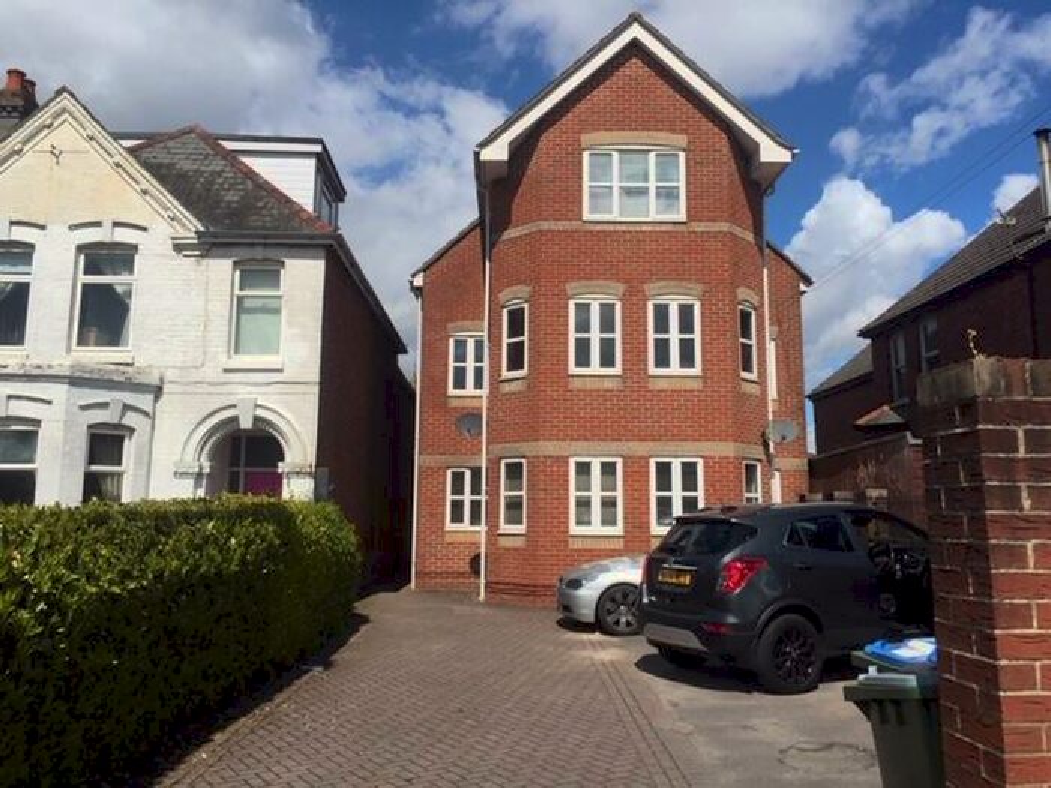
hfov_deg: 61.7
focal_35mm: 29
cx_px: 526
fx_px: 880
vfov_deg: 48.2
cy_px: 394
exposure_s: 1/4405
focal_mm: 4.15
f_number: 2.2
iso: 32
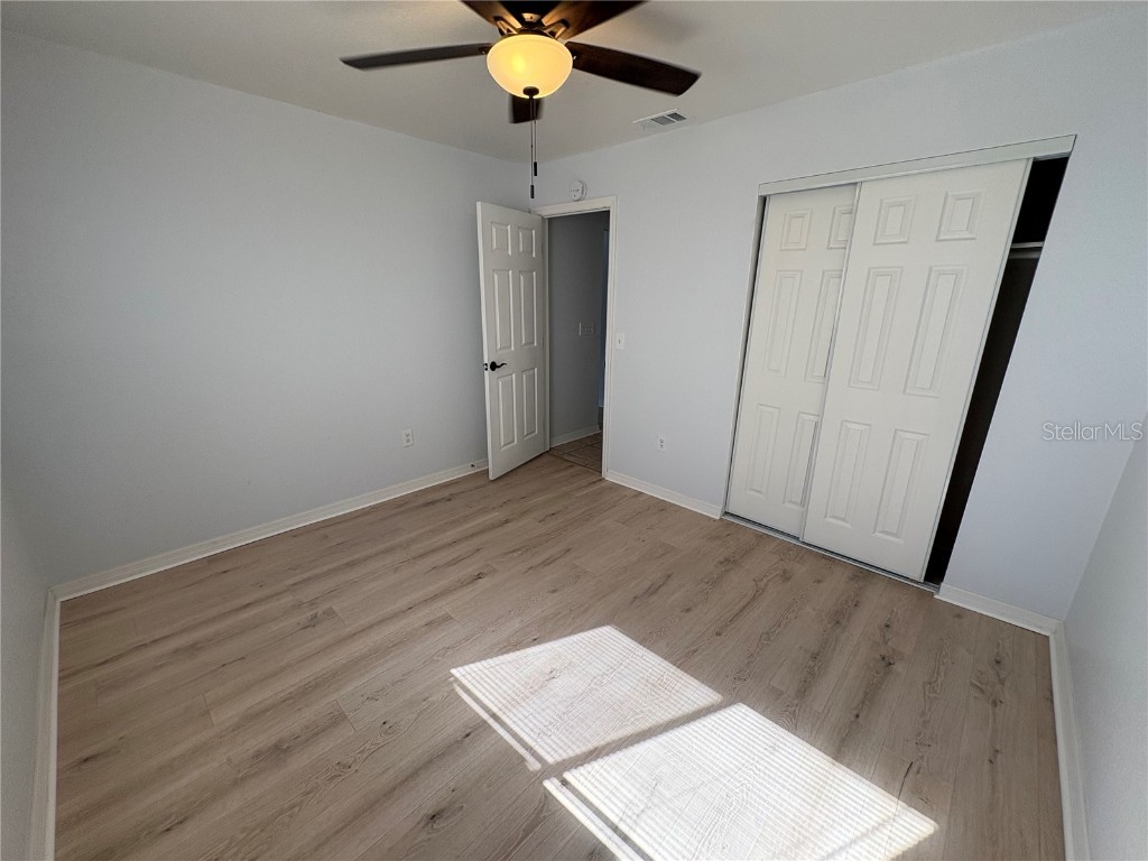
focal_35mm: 14
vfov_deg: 85.7
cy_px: 430
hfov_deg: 102.1
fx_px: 464
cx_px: 574
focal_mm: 2.22
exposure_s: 1/137
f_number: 2.2
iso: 64
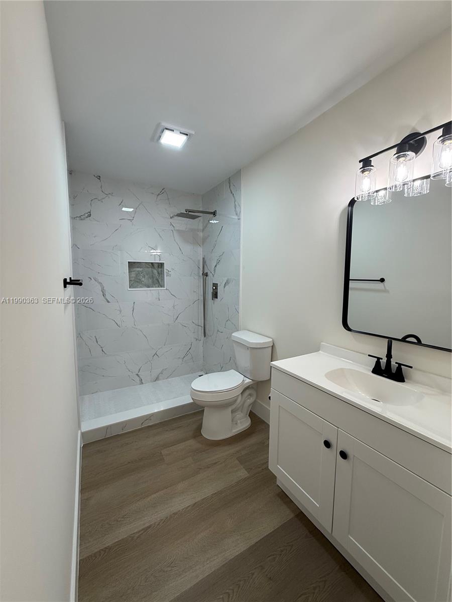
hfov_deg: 85.7
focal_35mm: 14
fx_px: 244
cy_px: 301
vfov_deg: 102.1
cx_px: 226
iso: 100
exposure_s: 1/120
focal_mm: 2.22
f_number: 2.2
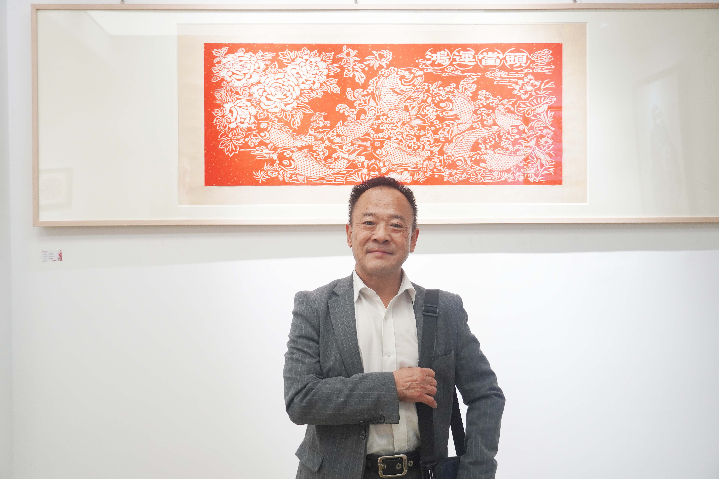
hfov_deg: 49.6
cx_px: 360
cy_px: 240
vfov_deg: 34.2
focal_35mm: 39
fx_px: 779
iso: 640
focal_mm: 26
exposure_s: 1/160
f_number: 4
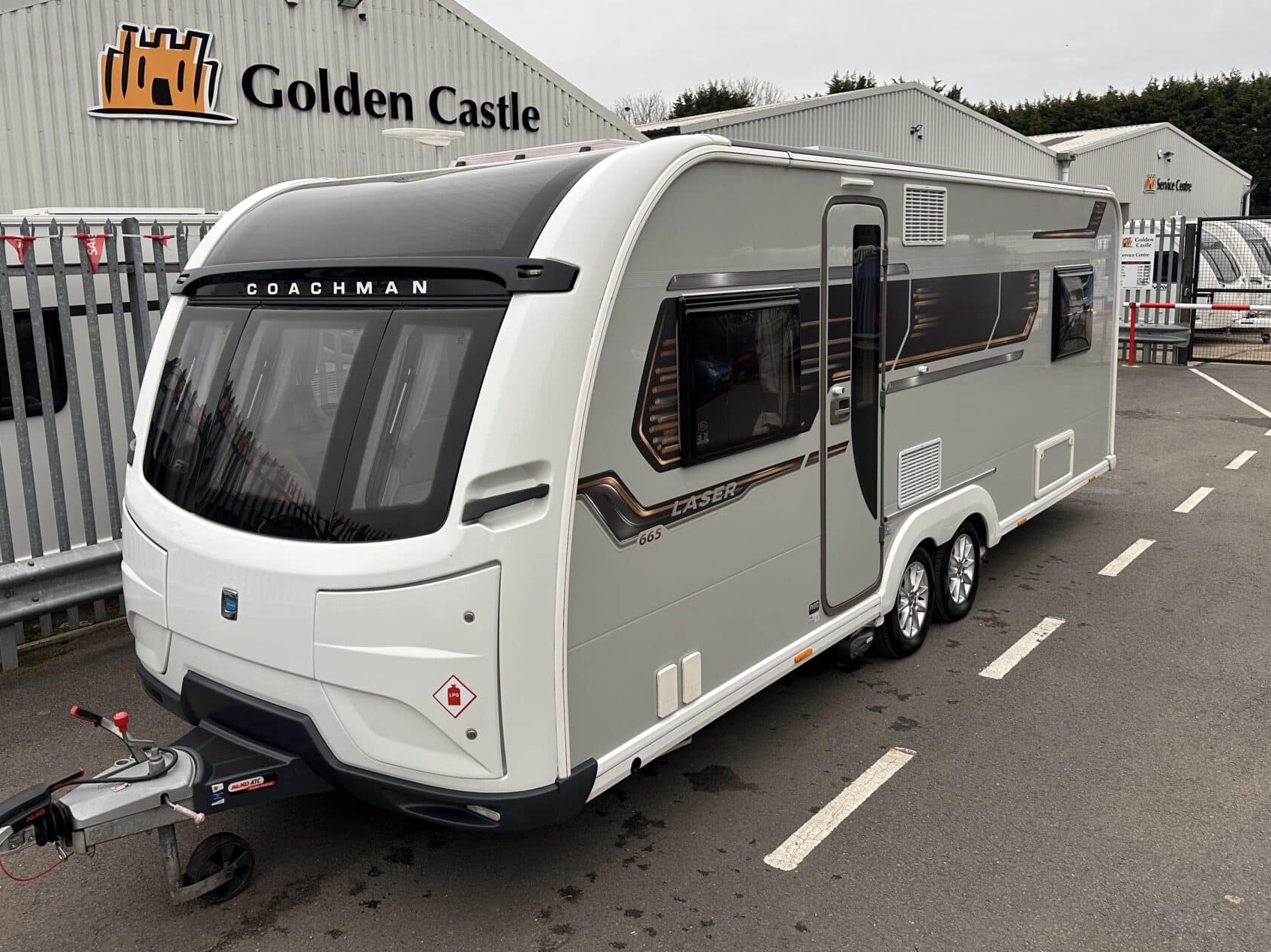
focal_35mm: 29
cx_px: 590
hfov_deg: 61.6
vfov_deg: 48.1
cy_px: 421
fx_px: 1065
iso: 80
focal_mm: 6.86
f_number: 1.78
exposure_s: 1/619
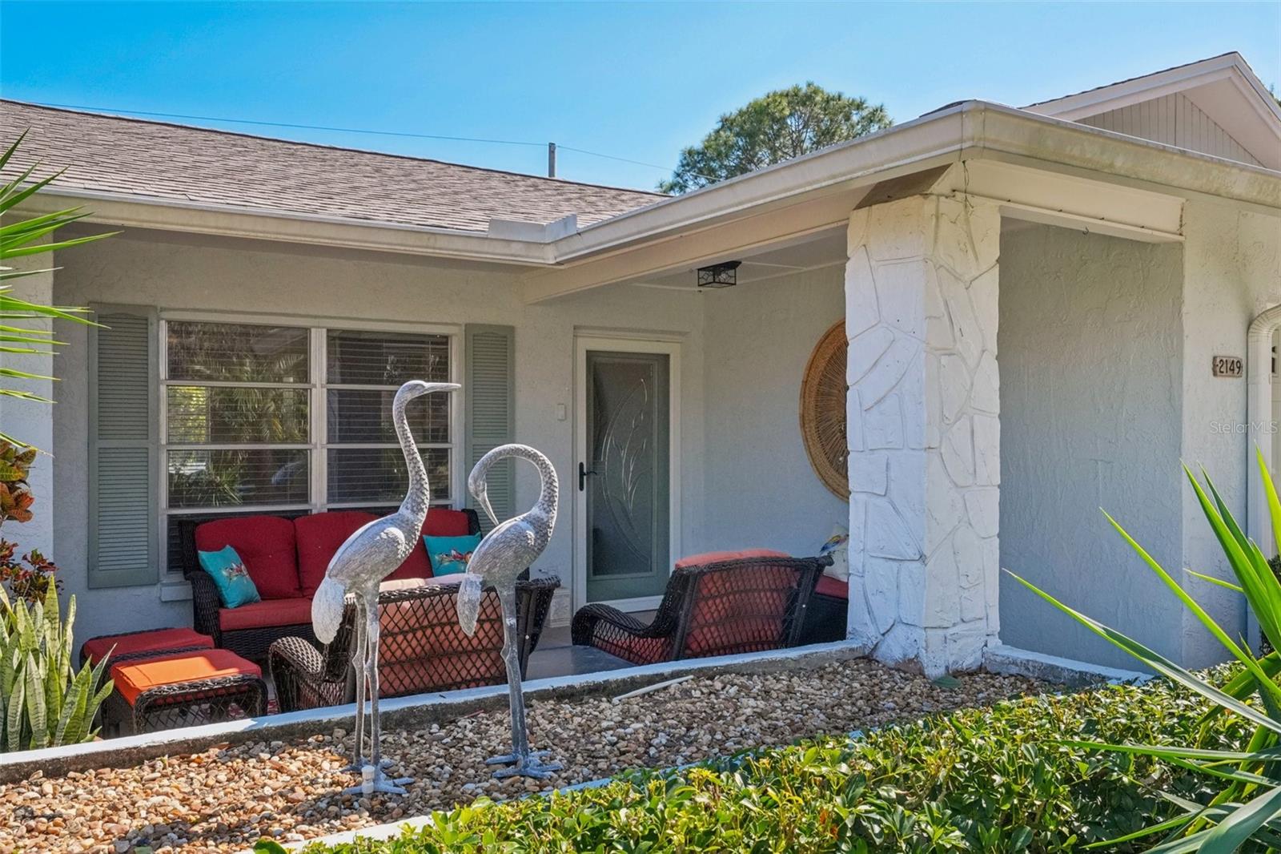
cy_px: 427
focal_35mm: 30
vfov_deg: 43.6
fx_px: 1067
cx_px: 640
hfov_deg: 61.9
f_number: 8
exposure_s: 1/640
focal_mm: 20
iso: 800
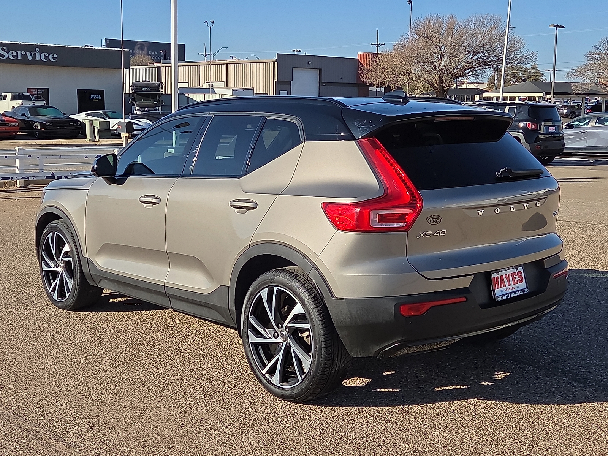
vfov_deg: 30.9
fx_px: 826
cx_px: 304
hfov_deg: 40.4
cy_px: 228
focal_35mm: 47
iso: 25
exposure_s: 1/2500
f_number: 1.8
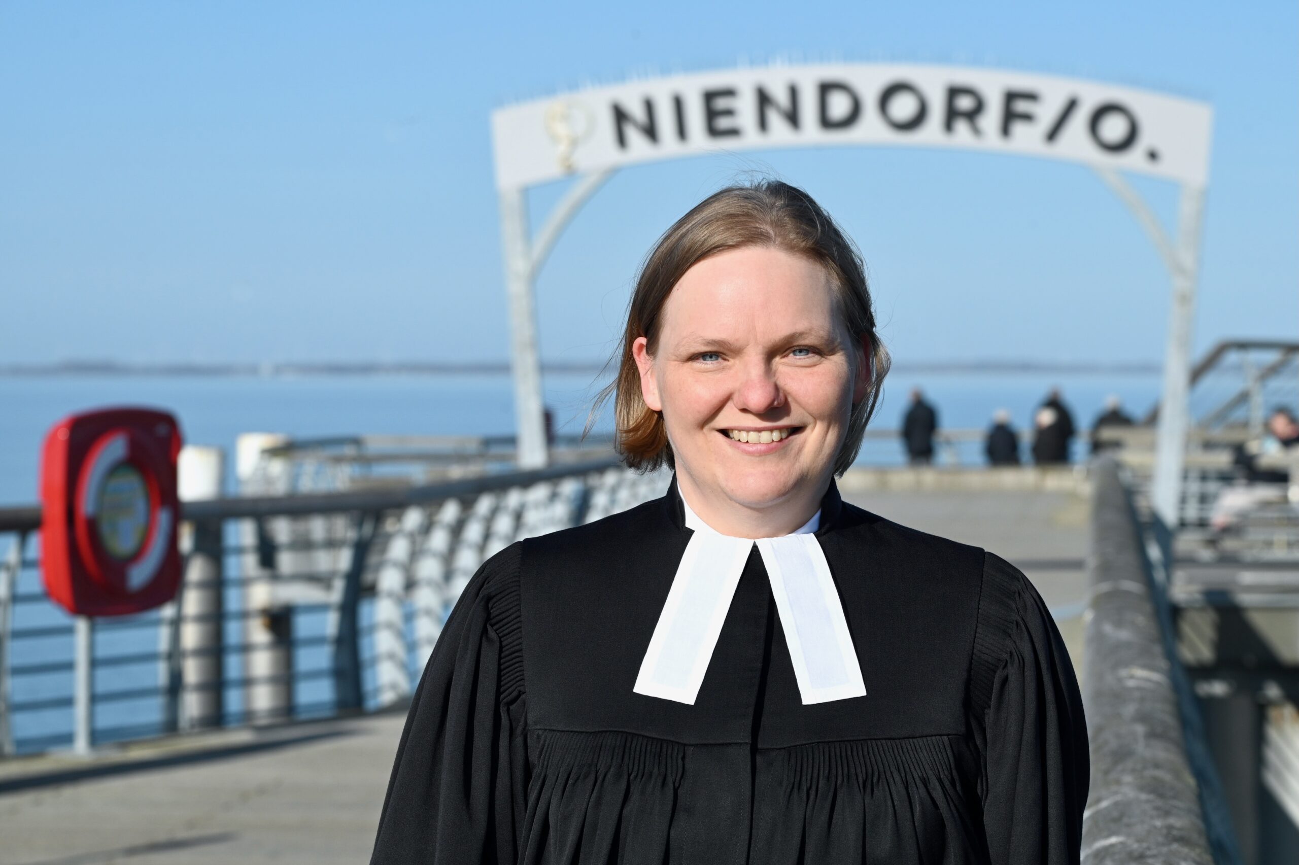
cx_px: 650
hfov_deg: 18.6
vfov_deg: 12.4
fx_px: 3968
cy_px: 432
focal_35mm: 110
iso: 400
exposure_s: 1/1000
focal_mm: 110
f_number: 10
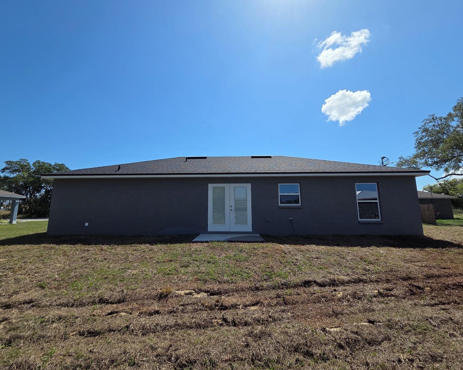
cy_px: 181
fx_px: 192
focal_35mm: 14
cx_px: 225
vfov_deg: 88.0
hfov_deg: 100.7
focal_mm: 2.2
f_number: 2.2
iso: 50
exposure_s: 1/2797
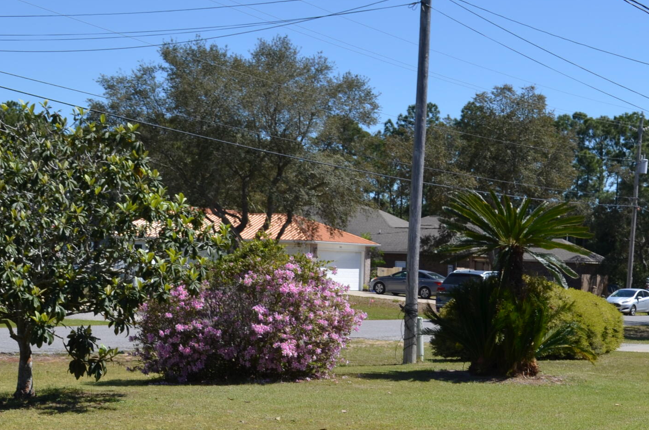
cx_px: 408
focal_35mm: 77
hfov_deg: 26.3
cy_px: 413
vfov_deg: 17.3
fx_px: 1385
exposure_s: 1/250
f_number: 8
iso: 100
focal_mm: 24
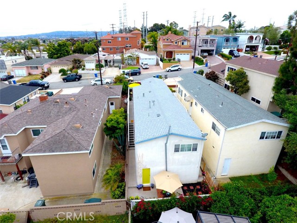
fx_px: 172
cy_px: 112
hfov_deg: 81.7
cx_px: 148
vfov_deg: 66.0
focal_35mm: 20
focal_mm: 3.61
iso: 100
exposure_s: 1/629
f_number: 2.8
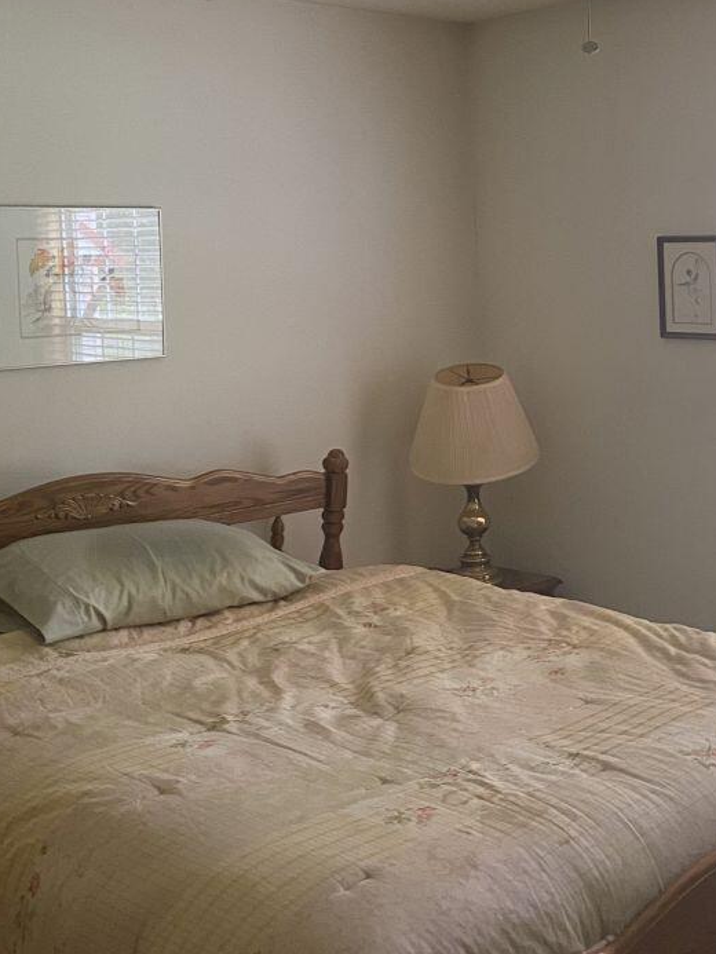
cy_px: 287
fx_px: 1379
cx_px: 587
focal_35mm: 50
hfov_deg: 28.4
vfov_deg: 37.6
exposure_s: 1/60
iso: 125
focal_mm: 4.25
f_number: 1.8
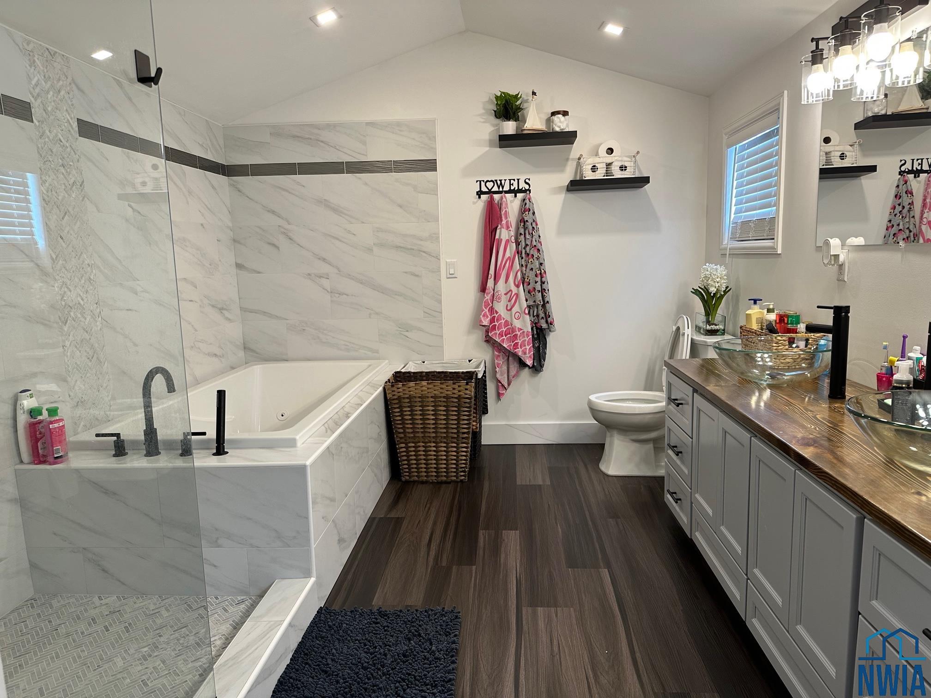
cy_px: 349
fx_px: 645
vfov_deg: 56.8
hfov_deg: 71.6
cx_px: 466
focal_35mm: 24
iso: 125
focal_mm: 6.86
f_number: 1.78
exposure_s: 1/120
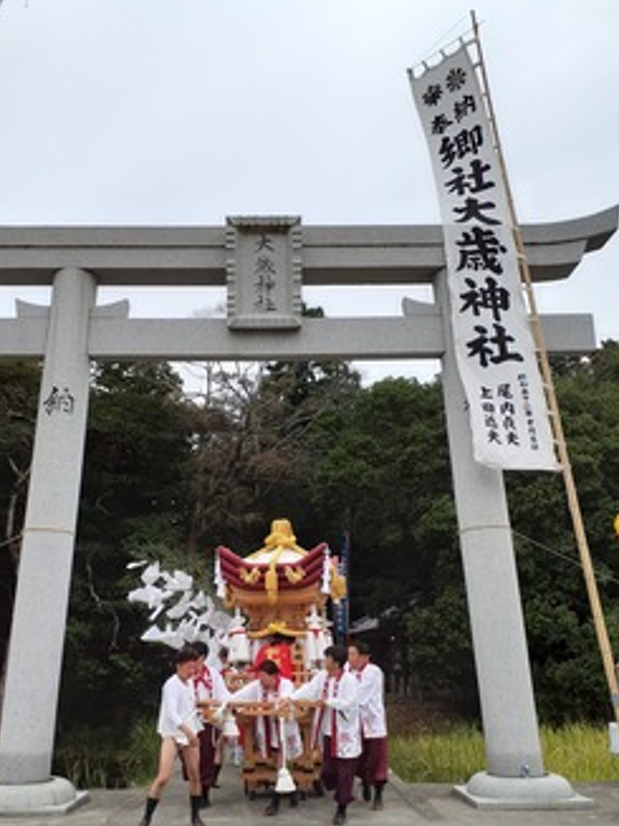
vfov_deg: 55.2
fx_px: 787
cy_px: 472
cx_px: 285
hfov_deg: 42.9
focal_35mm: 33
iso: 40
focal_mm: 3.6
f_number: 1.9
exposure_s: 1/458
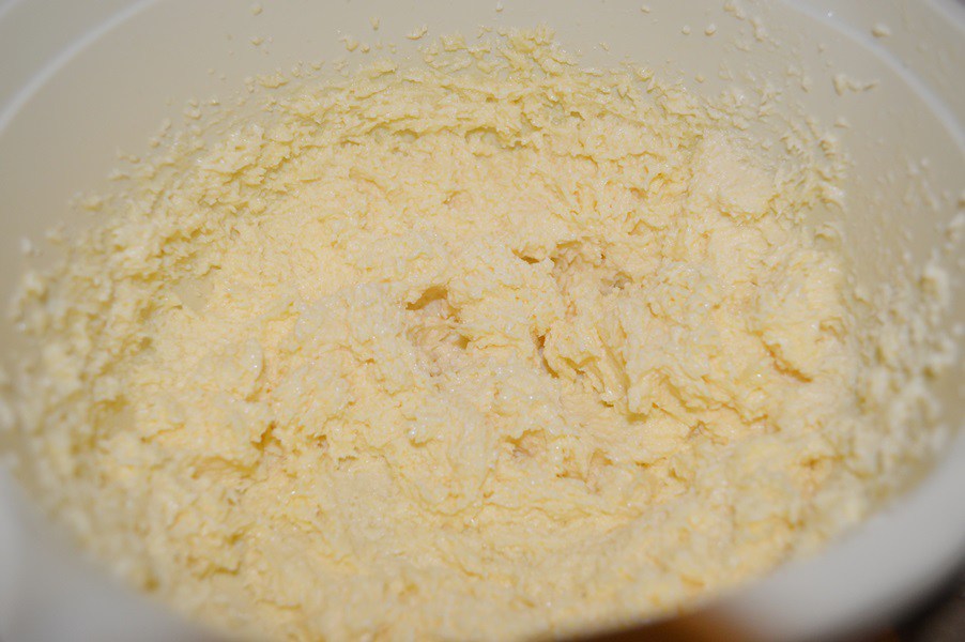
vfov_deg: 36.8
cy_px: 321
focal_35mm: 36
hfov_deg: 53.2
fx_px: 964
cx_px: 482
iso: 640
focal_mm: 24
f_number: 4
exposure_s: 1/60
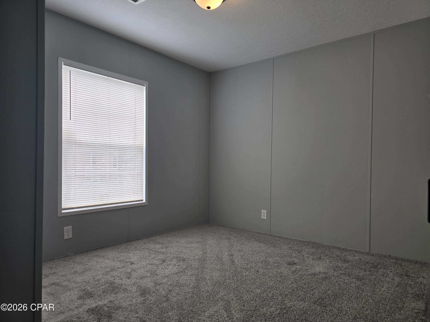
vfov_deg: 58.9
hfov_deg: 73.9
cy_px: 161
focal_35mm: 23
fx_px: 286
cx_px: 215
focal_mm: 6.3
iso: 40
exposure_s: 1/120
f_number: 1.7
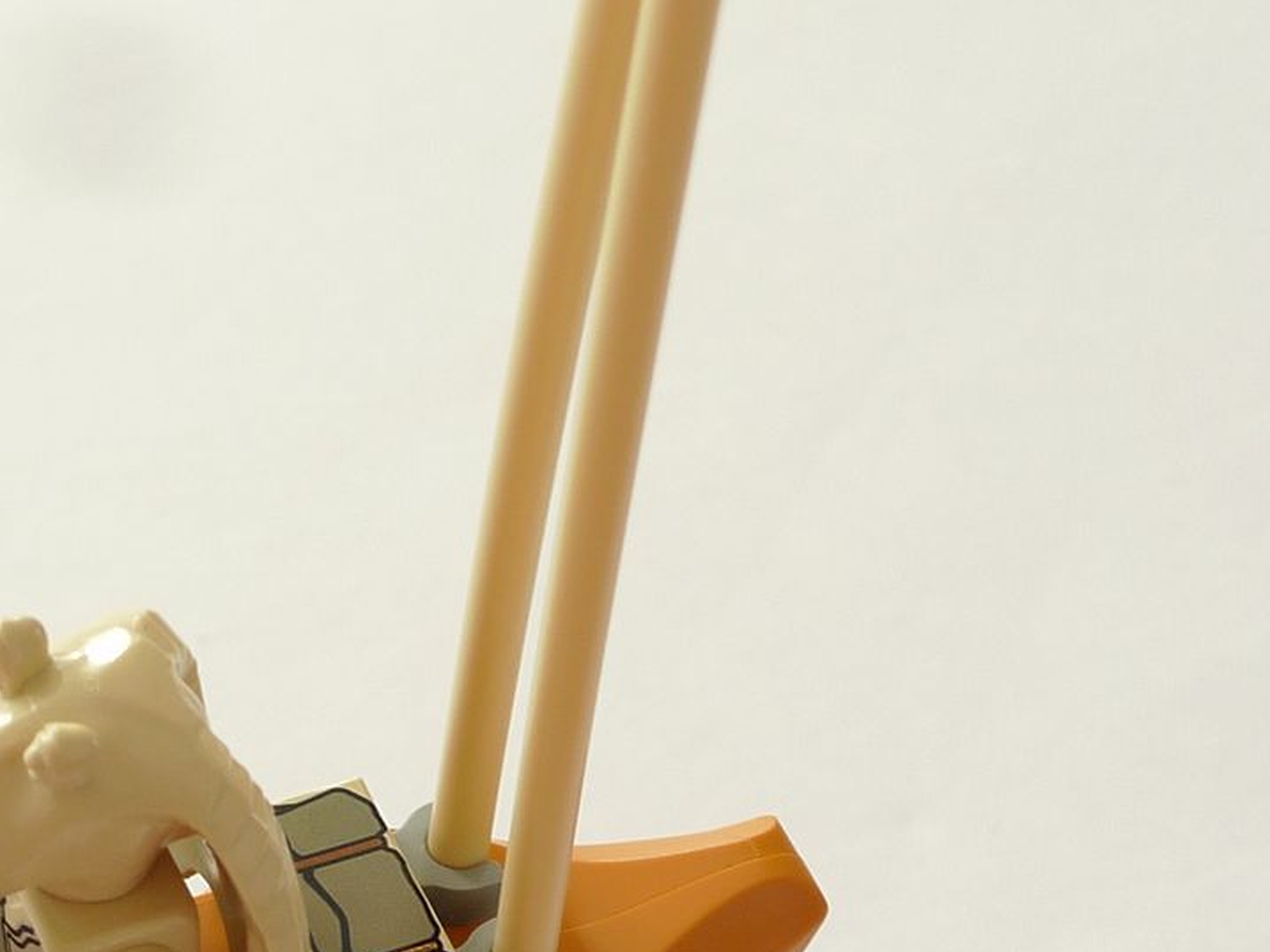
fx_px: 5321
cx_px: -113
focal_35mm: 145
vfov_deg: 10.2
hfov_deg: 13.4
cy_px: 897
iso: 80
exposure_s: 1/15
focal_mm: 12.1
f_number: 4
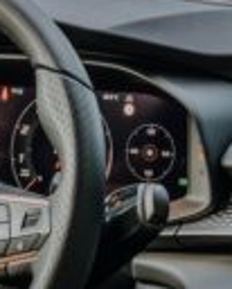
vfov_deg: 7.5
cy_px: 424
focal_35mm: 253
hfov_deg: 6.1
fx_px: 2164
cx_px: 113
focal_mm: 45
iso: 100
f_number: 8
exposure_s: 1/8
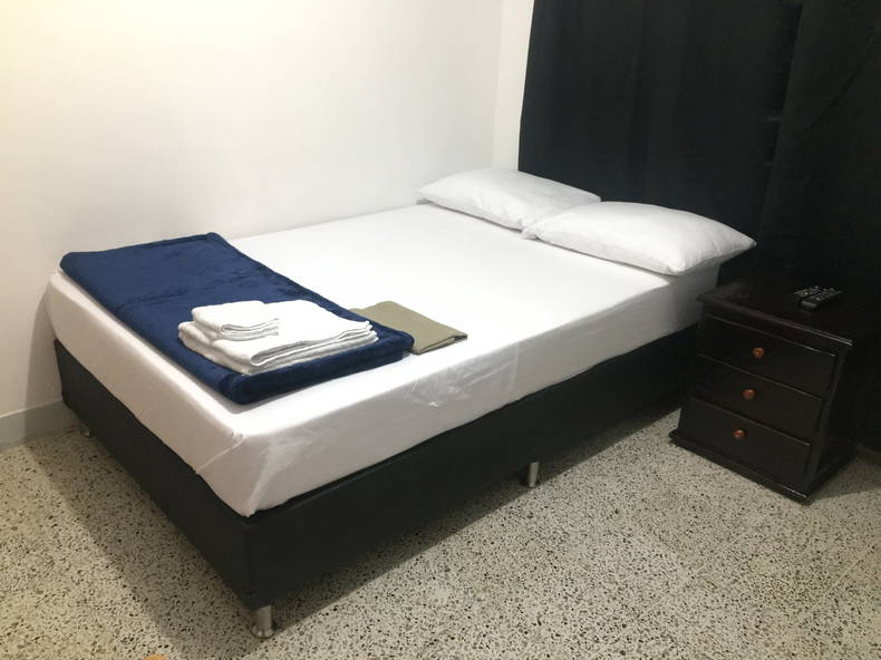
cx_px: 440
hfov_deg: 61.7
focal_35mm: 29
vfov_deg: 48.2
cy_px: 330
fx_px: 738
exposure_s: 1/15
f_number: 2.2
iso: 200
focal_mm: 4.15
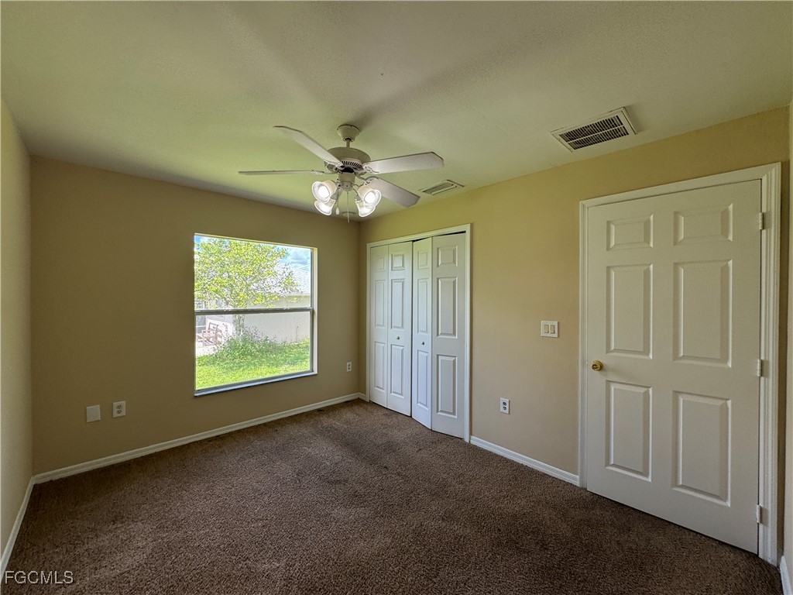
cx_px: 396
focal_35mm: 14
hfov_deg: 102.1
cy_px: 298
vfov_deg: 85.7
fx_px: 321
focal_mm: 2.22
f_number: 2.2
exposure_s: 1/178
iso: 40
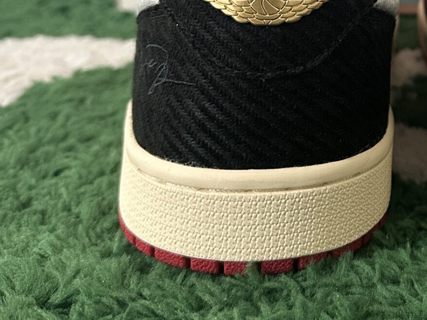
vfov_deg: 19.6
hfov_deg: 26.3
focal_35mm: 70
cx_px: 432
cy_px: -78
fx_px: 863
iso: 320
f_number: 1.78
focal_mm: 6.86
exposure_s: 1/50
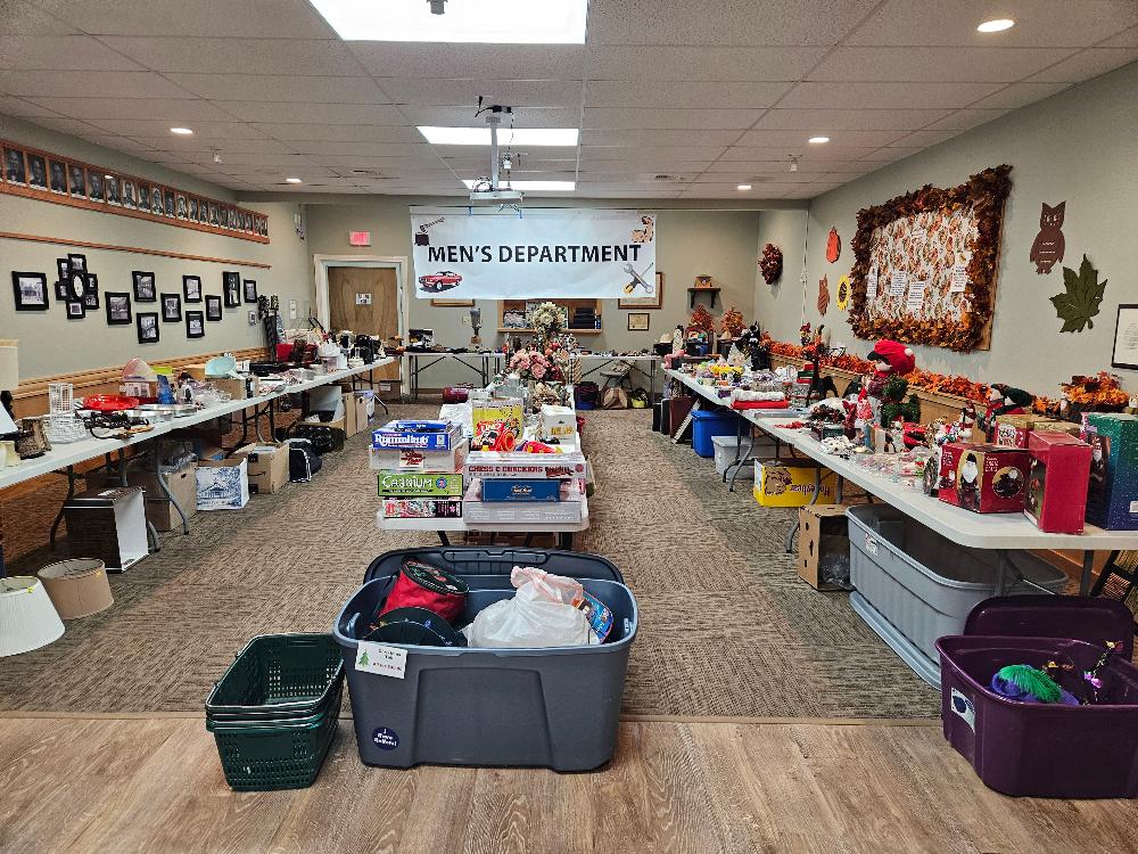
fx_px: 756
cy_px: 427
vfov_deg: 58.9
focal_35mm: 23
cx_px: 569
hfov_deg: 73.9
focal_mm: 5.4
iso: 320
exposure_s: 1/120
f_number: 1.8
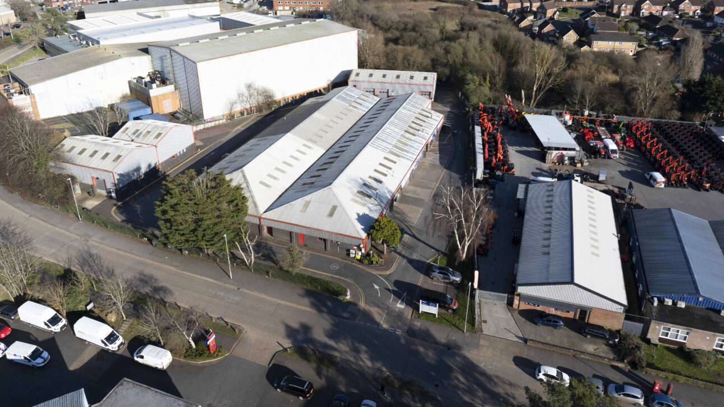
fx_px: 518
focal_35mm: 27
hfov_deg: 69.9
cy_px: 153
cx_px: 355
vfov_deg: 42.6
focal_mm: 12.29
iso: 100
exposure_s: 1/400
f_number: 6.3
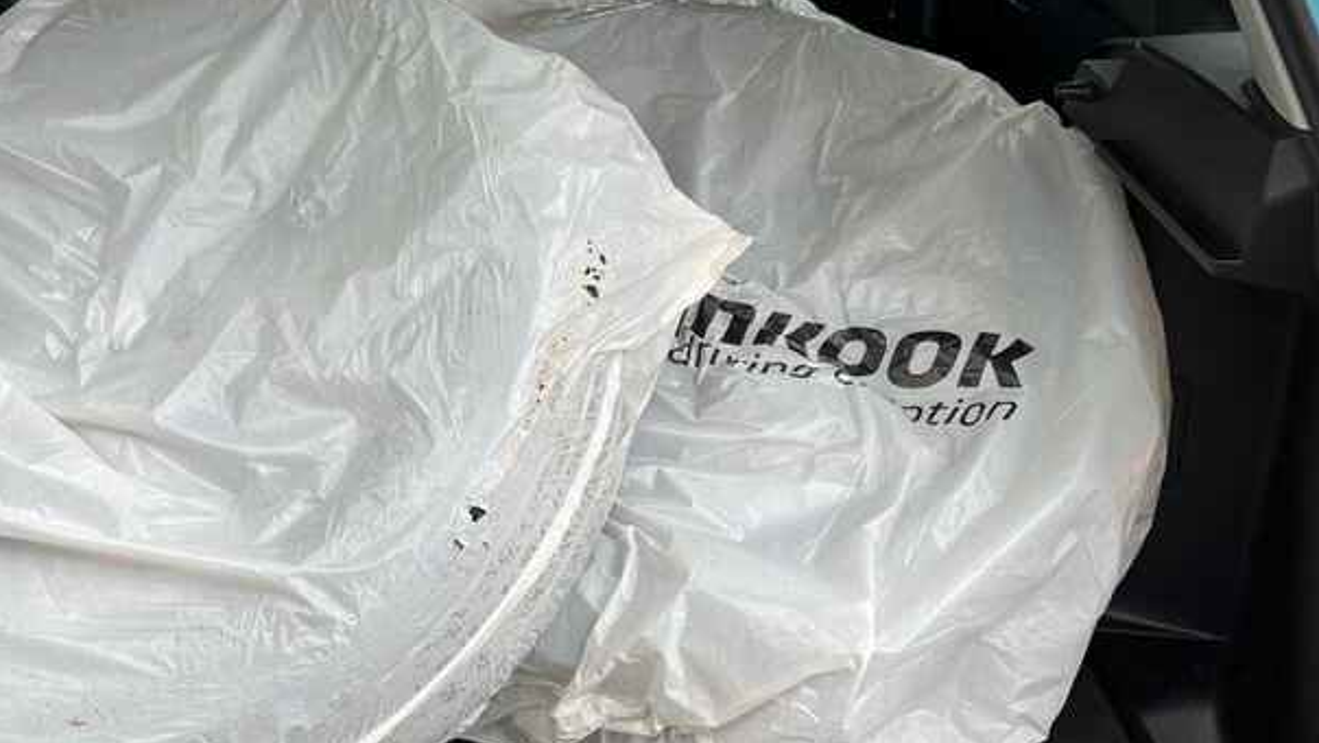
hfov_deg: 42.4
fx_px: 1679
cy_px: 367
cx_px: 448
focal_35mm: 48
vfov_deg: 24.9
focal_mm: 5.1
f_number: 1.6
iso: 40
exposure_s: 1/121
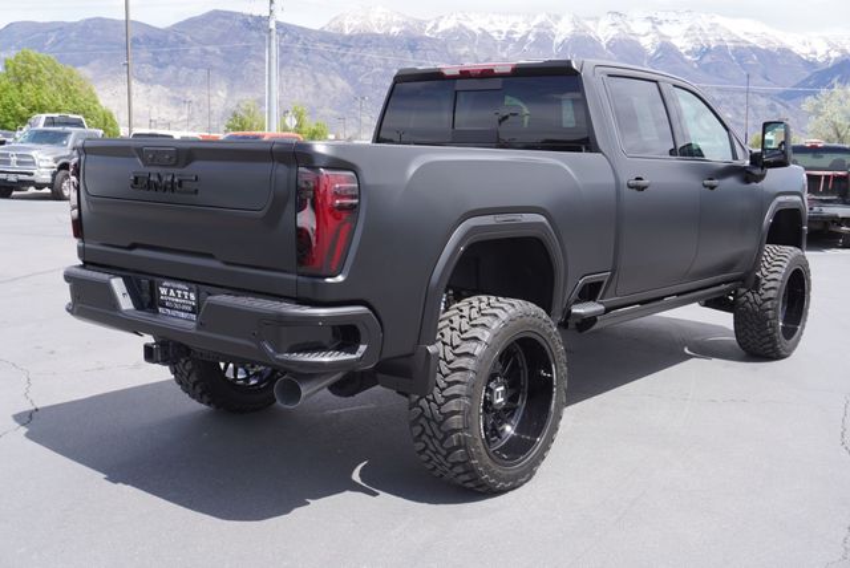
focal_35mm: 38
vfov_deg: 35.6
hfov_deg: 51.2
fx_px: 886
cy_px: 284
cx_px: 425
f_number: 7.1
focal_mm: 25
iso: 100
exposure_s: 1/160
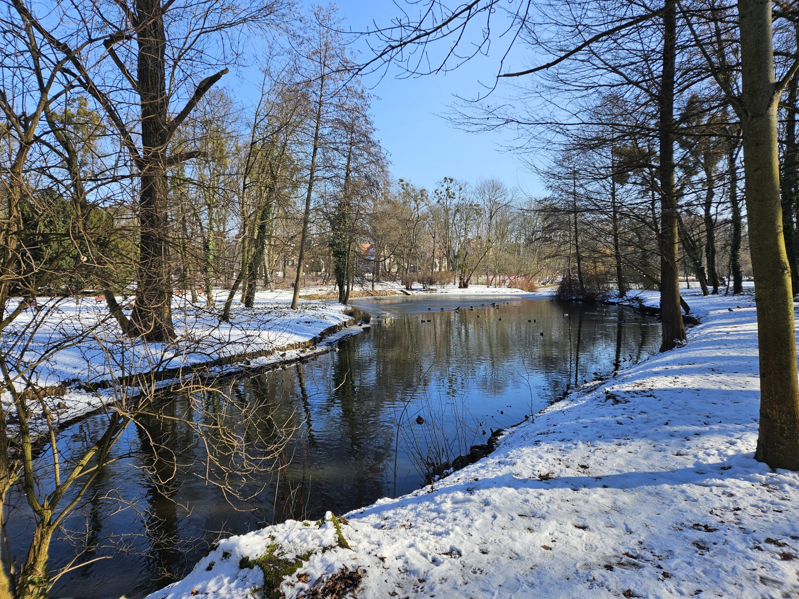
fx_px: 531
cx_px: 400
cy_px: 300
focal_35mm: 23
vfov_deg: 58.9
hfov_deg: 73.9
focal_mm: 5.4
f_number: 1.8
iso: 25
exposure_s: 1/917
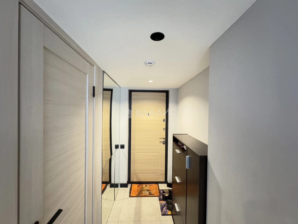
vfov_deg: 85.7
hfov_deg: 102.1
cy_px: 112
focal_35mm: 14
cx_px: 149
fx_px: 121
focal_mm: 2.22
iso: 1000
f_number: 2.2
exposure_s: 1/33
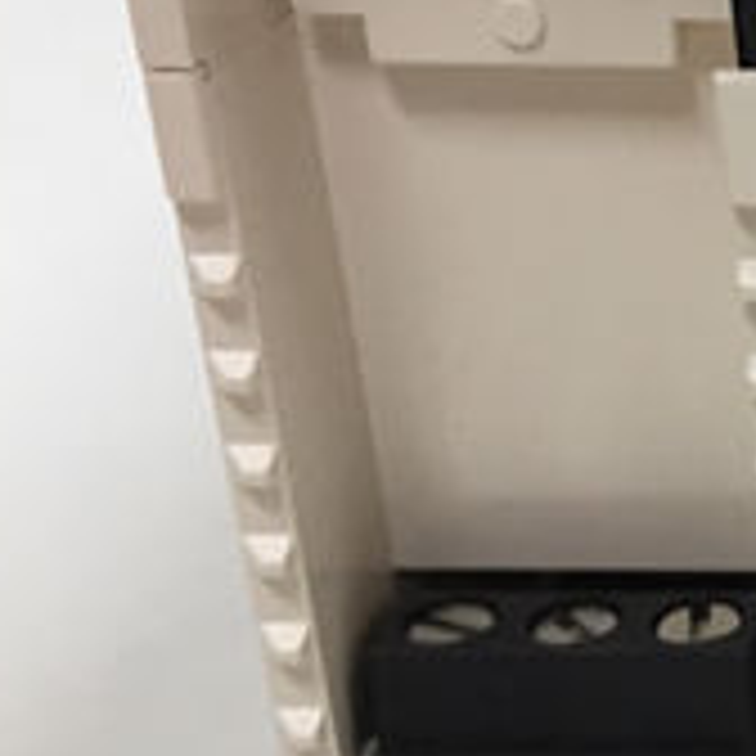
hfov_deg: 13.8
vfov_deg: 16.3
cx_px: 1512
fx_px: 2644
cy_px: 331
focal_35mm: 107
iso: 50
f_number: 2.2
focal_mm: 4.15
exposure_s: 1/33
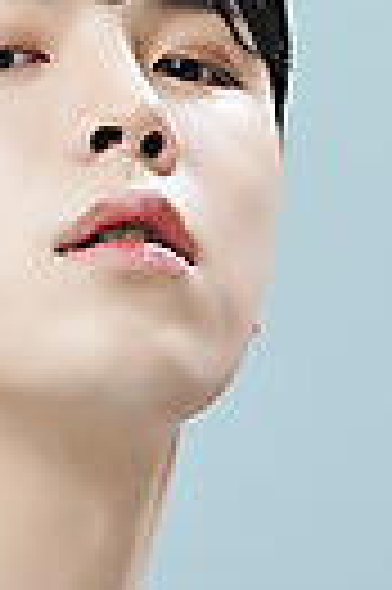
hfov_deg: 2.2
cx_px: 11
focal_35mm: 612
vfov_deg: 3.4
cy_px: -41
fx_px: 10022
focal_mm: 200
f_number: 5.6
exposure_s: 1/125
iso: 50
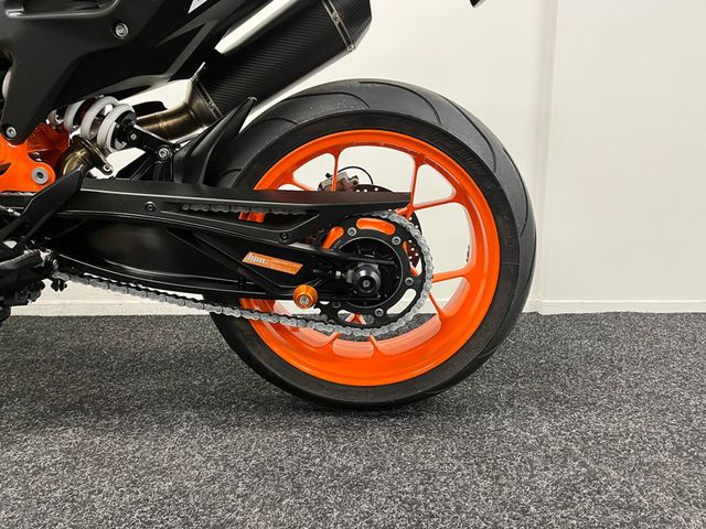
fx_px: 530
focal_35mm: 26
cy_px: 264
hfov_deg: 67.3
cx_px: 353
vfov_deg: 53.1
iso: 200
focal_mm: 5.1
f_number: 1.6
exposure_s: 1/50
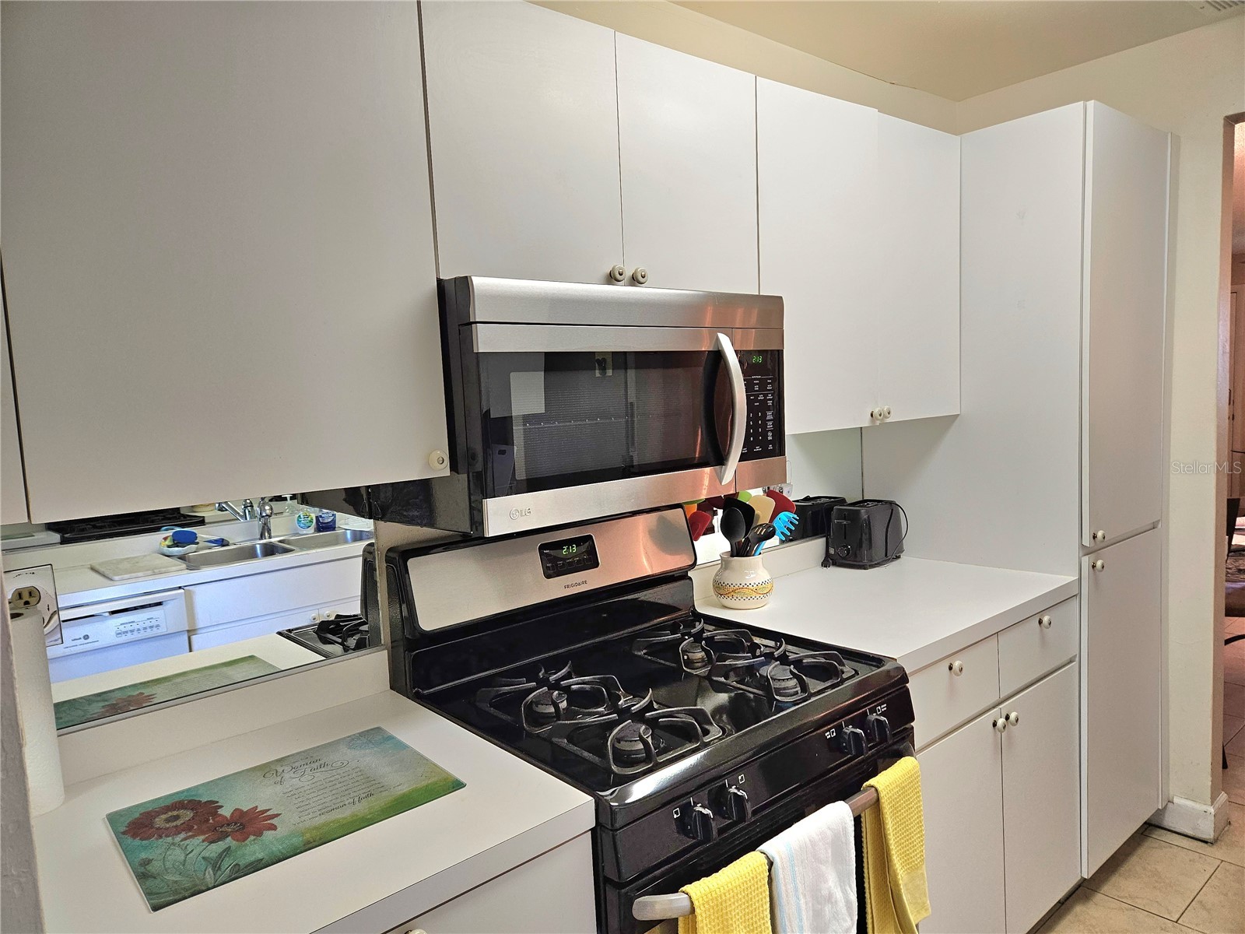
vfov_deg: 58.9
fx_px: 827
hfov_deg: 73.9
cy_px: 467
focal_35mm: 23
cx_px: 622
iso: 250
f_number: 1.8
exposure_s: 1/120
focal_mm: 5.4
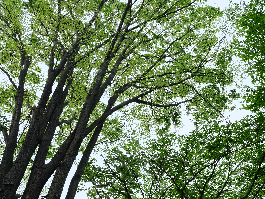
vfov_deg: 41.8
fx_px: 260
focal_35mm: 34
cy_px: 100
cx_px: 132
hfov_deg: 54.0
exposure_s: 1/18
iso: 400
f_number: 11
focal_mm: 43.3
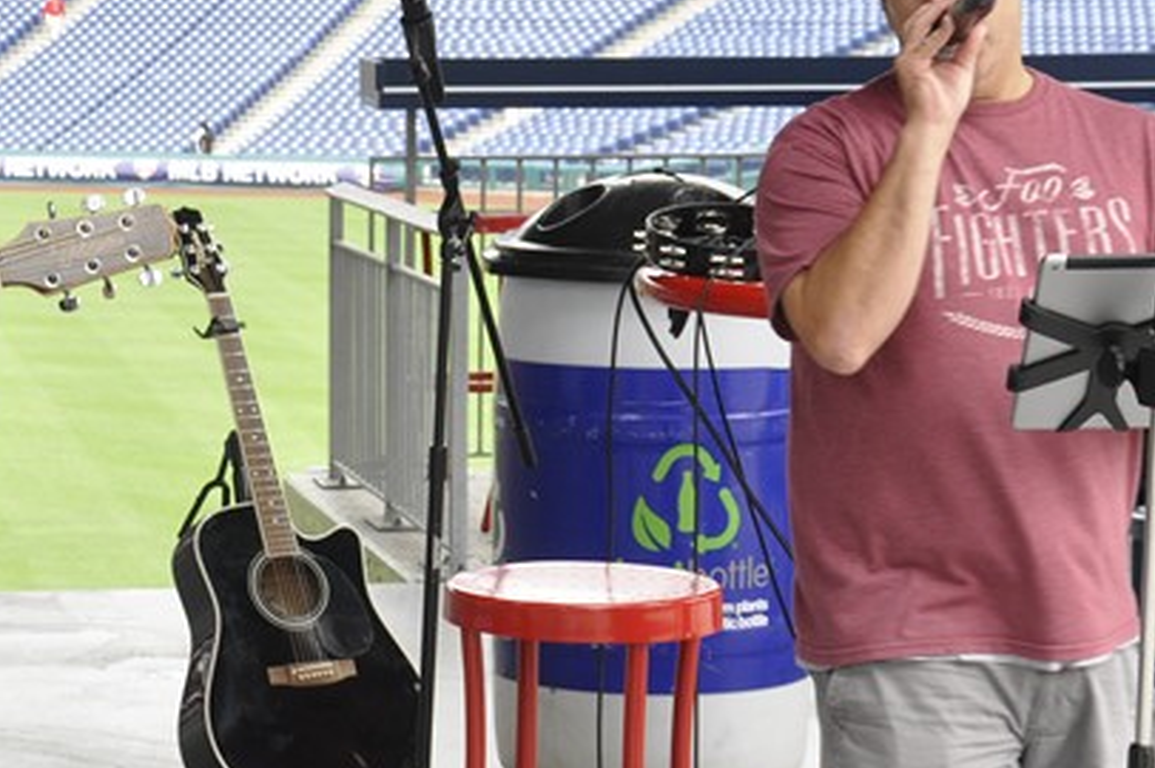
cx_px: 304
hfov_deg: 13.2
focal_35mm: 155
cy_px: 330
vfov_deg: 8.8
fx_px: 4969
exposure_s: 1/60
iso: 400
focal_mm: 42
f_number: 8
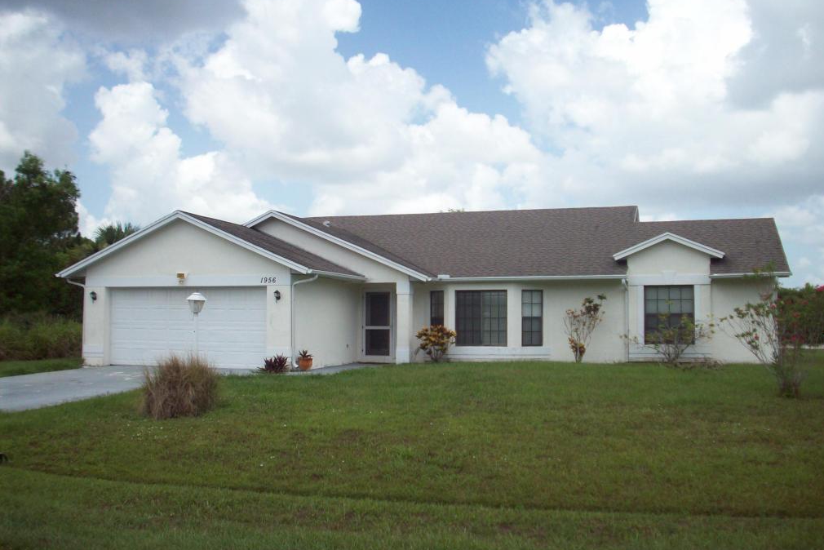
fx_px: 893
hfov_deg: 49.5
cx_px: 417
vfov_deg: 34.2
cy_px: 278
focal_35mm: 39
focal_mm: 6.2
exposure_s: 1/387
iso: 80
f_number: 5.6
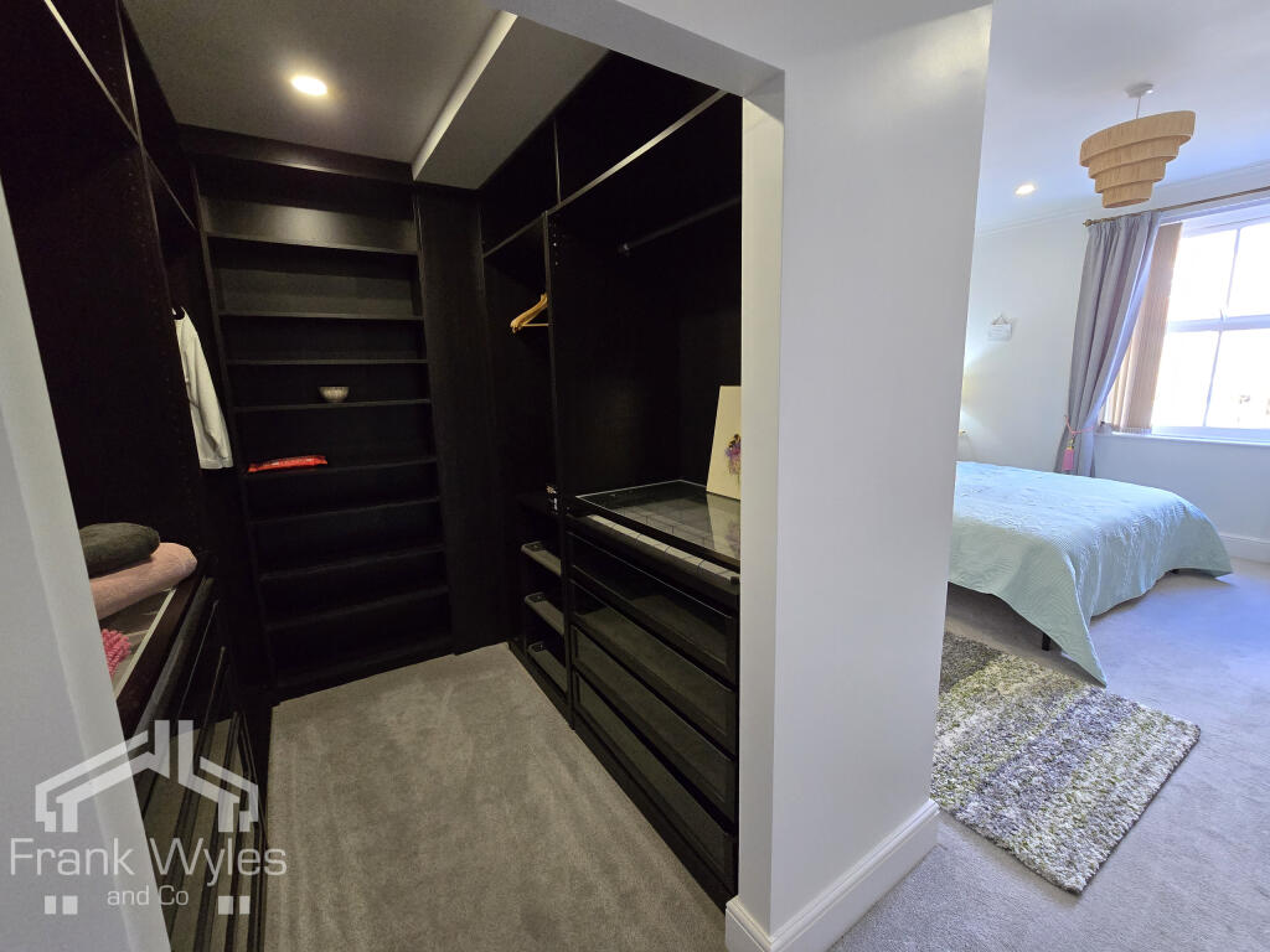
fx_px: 477
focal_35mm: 13
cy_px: 476
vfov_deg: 89.9
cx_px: 635
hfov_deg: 106.2
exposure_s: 1/100
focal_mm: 2.2
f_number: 2.2
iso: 640
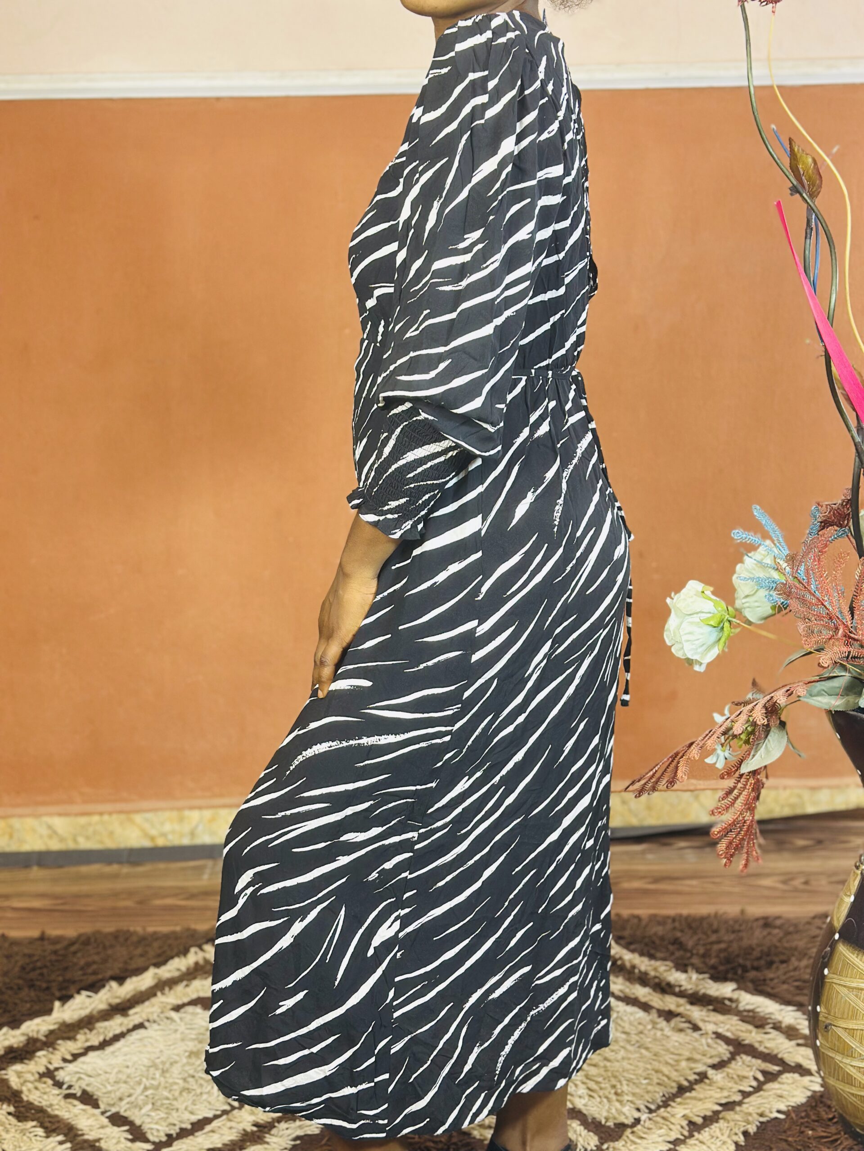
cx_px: 432
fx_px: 1597
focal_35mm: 48
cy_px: 576
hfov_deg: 30.3
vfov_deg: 39.7
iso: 250
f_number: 1.78
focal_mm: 6.86
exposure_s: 1/50
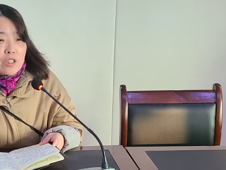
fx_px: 497
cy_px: 152
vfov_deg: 19.1
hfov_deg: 25.4
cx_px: 62
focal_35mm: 76
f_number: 1.8
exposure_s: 1/50
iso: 400
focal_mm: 5.4
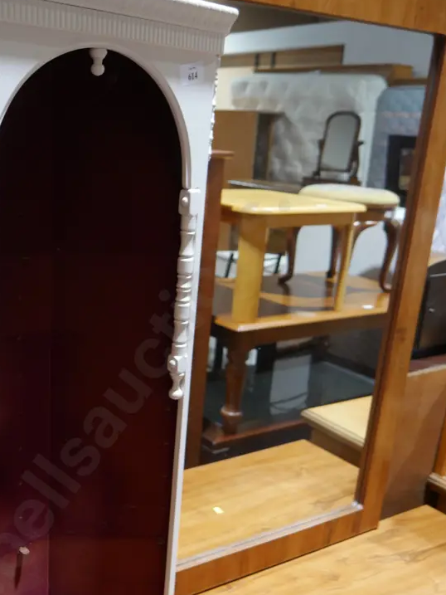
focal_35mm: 40
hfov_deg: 35.4
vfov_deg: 46.2
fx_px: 687
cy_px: 386
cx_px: 132
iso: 400
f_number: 3.5
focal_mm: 14
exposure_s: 1/60
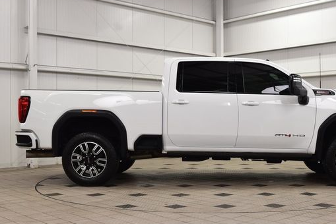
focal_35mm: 49
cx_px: 211
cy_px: 131
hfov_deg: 40.0
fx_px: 458
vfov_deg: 27.5
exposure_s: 1/30
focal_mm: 26
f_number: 7.1
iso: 500
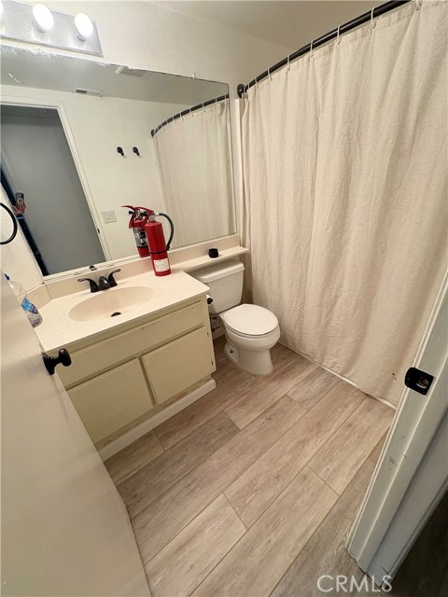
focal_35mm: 14
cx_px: 224
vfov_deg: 102.1
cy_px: 298
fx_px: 242
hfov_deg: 85.7
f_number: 2.2
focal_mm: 2.22
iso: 100
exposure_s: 1/120
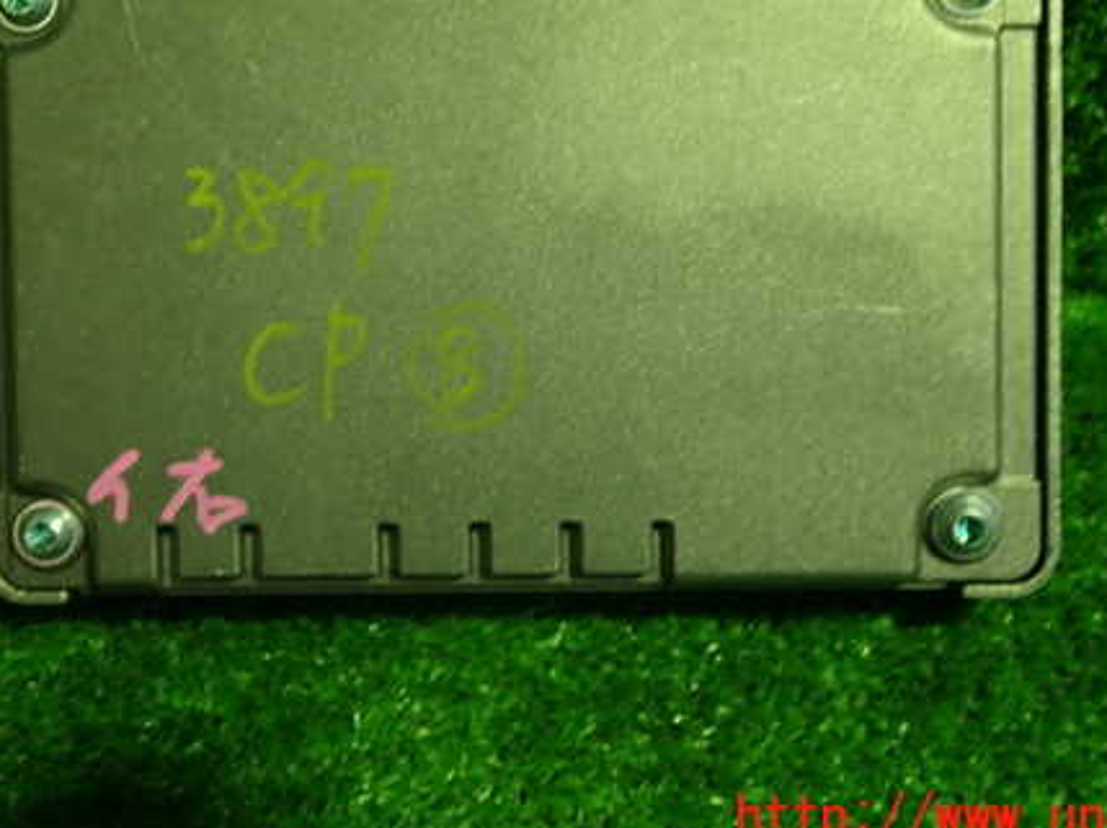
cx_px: 544
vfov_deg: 34.0
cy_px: 271
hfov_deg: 44.8
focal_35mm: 42
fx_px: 1342
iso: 200
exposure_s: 1/50
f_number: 2.3
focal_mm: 5.4
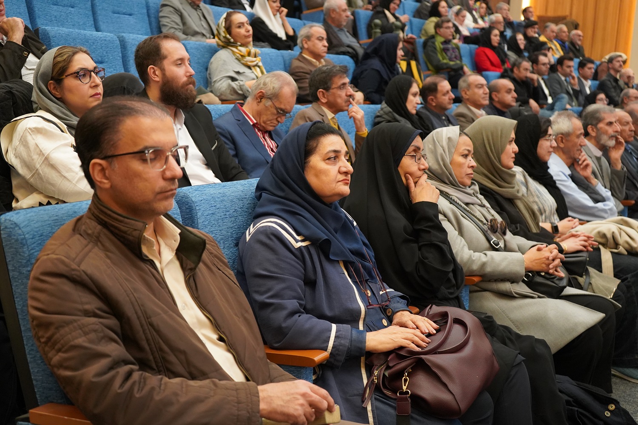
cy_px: 212
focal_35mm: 44
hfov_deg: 44.5
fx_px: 780
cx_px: 319
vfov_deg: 30.5
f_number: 4.5
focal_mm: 44
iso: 5000
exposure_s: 1/160
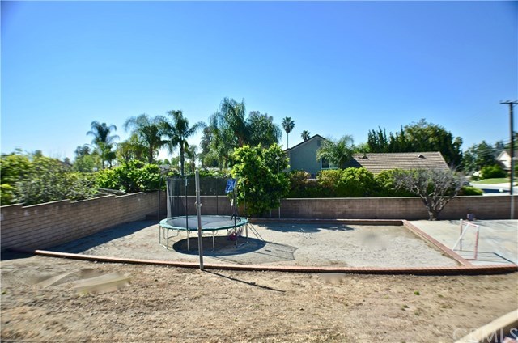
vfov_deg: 43.4
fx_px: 431
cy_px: 172
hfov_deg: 62.0
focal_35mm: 30
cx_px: 259
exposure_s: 1/1000
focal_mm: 20
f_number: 3.8
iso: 100
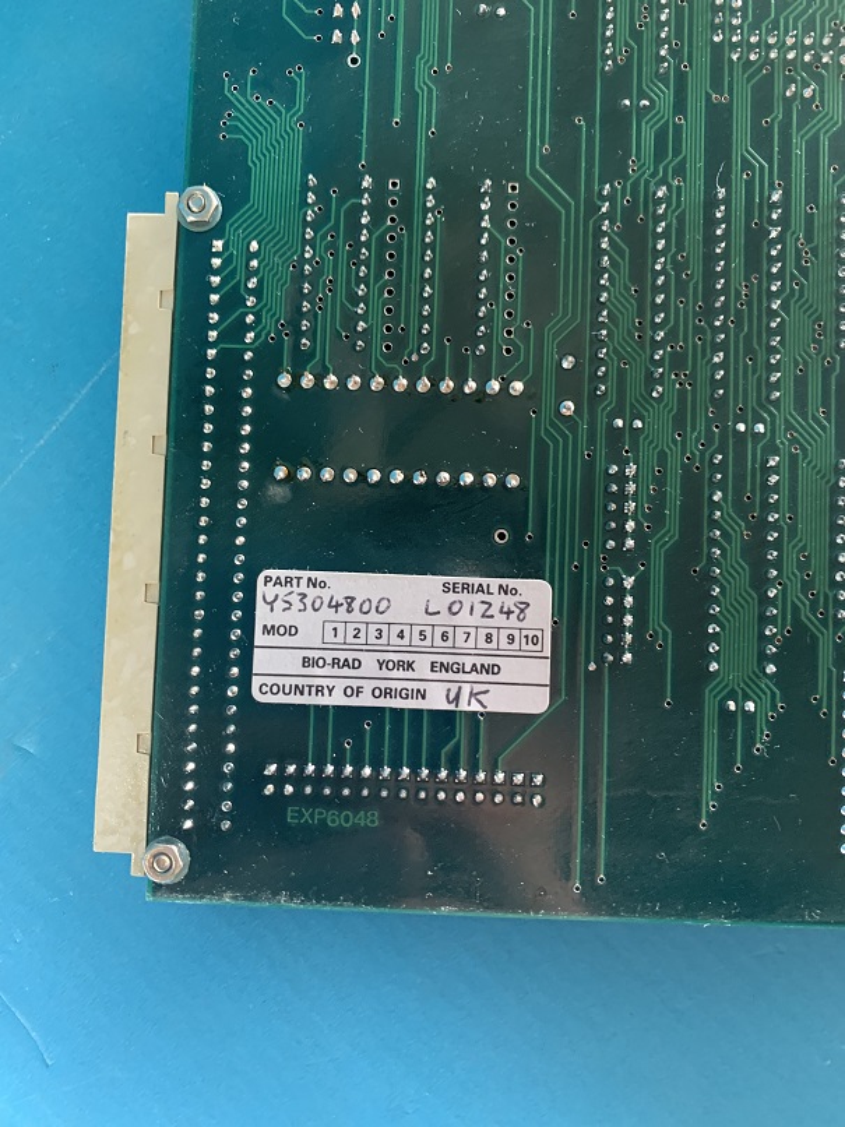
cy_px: 564
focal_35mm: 26
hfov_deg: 53.1
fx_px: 846
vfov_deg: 67.3
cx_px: 422
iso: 320
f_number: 1.8
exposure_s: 1/60
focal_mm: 4.25
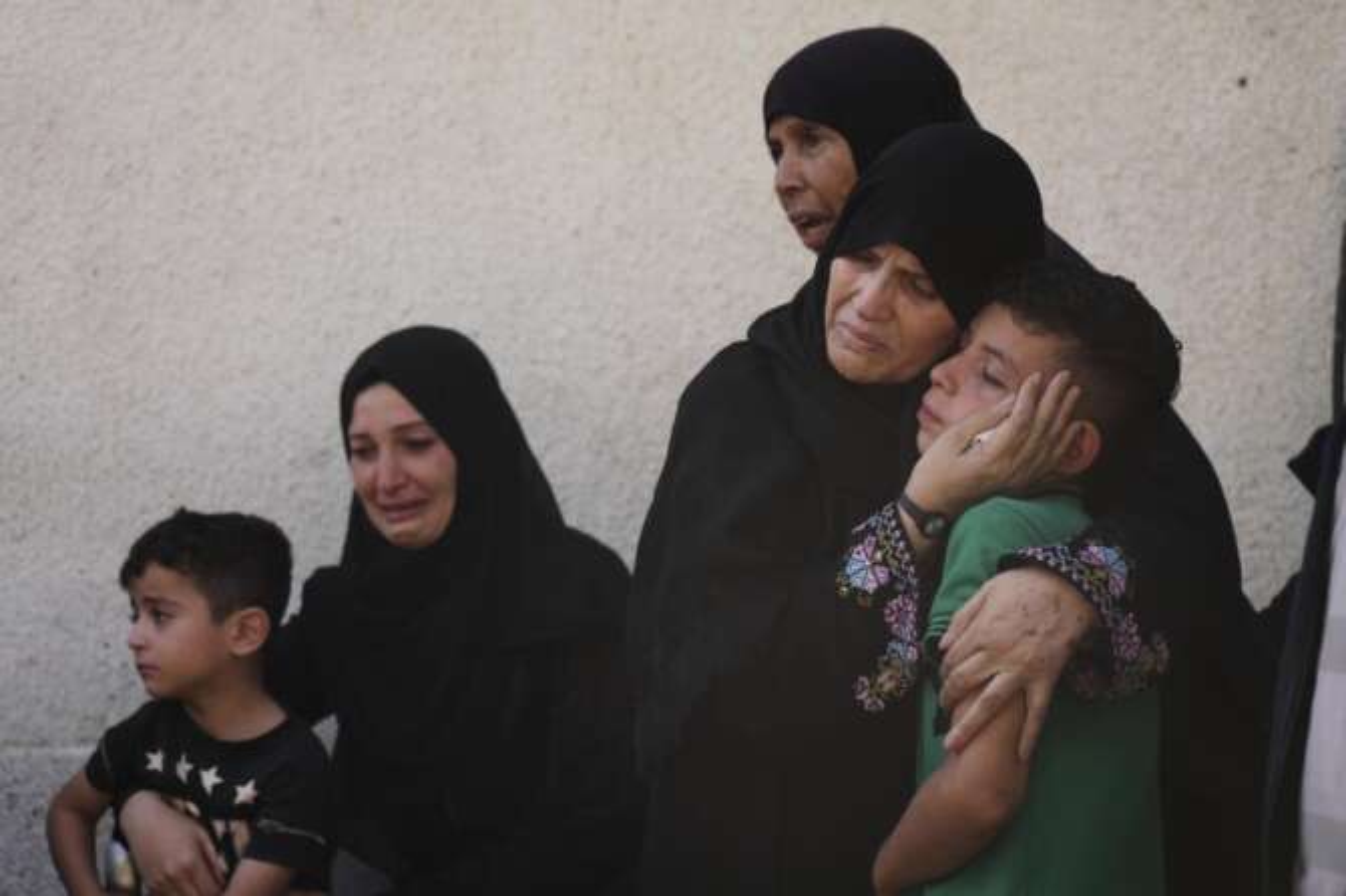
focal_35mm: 105
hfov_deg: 19.5
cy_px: 448
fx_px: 3924
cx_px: 673
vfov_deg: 13.0
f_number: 4
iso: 250
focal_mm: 105
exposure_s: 1/400
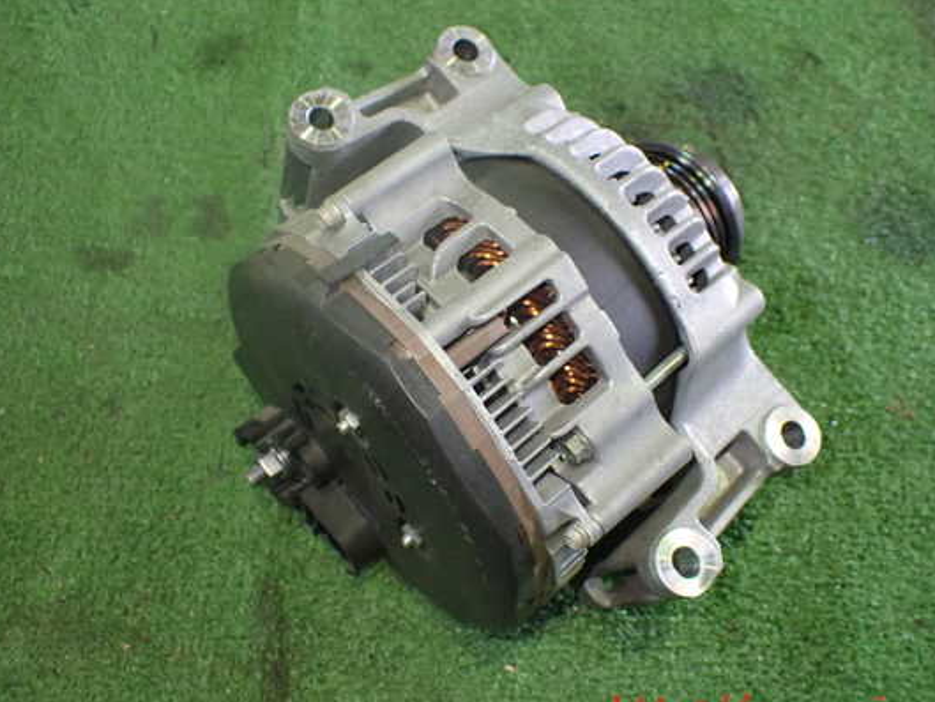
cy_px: 338
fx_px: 919
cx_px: 483
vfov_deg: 41.8
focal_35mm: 34
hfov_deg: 53.9
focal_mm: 5.4
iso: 800
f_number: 2.3
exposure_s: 1/60
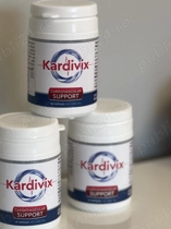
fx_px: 805
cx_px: 57
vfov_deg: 16.1
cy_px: 145
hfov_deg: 12.1
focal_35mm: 122
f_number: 2.2
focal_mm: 7.5
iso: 160
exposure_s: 1/33
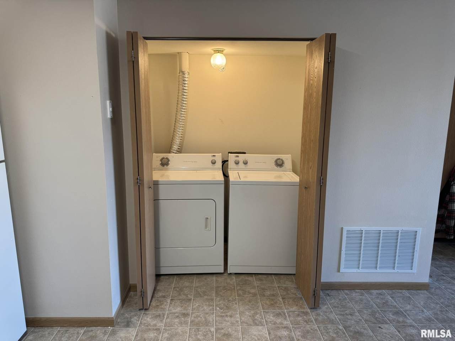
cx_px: 228
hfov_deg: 71.6
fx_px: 315
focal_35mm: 24
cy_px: 170
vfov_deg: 56.8
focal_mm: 6.76
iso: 125
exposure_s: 1/120
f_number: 1.78
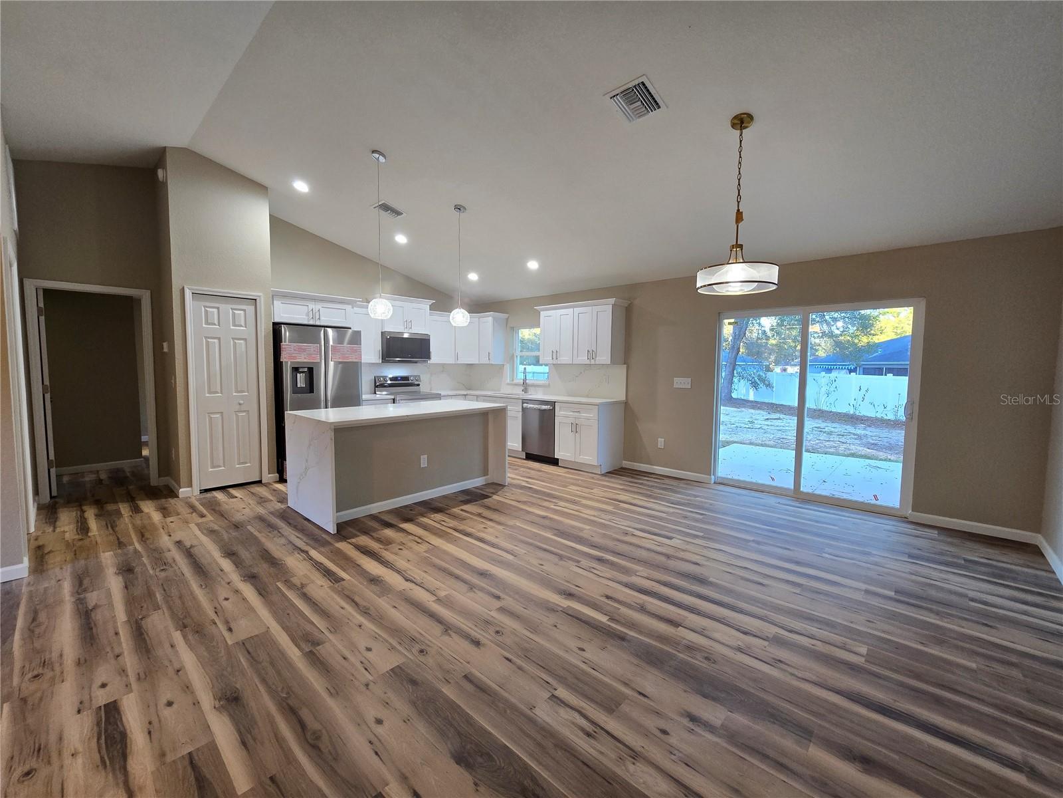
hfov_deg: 106.2
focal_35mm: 13
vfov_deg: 89.9
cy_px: 399
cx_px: 532
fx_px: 399
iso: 100
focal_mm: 2.2
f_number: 2.2
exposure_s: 1/60
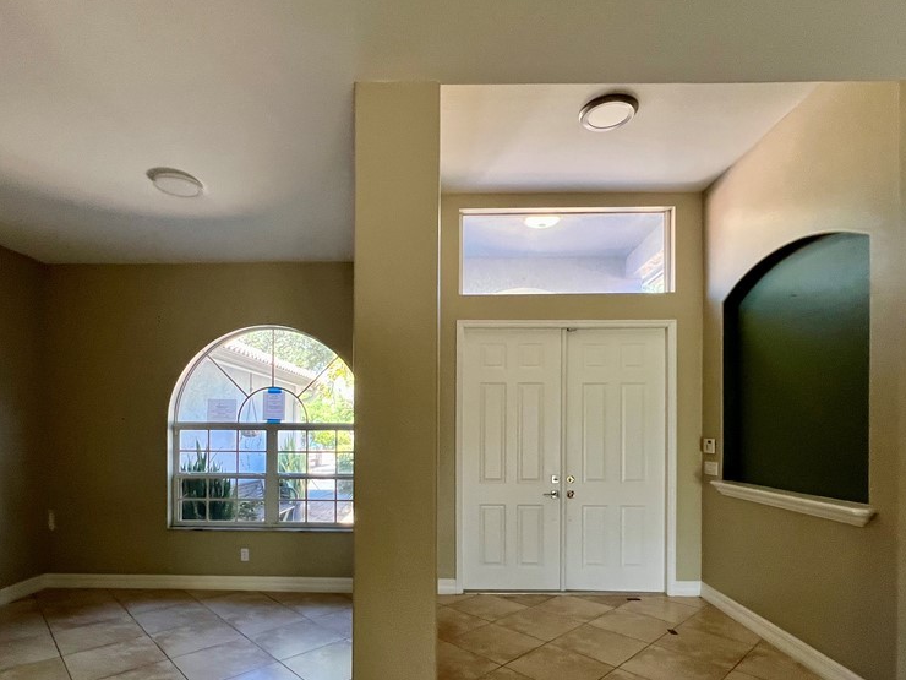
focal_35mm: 18
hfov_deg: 87.7
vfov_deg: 70.4
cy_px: 426
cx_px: 430
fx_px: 471
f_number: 1.8
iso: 200
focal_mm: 1.57
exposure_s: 1/120
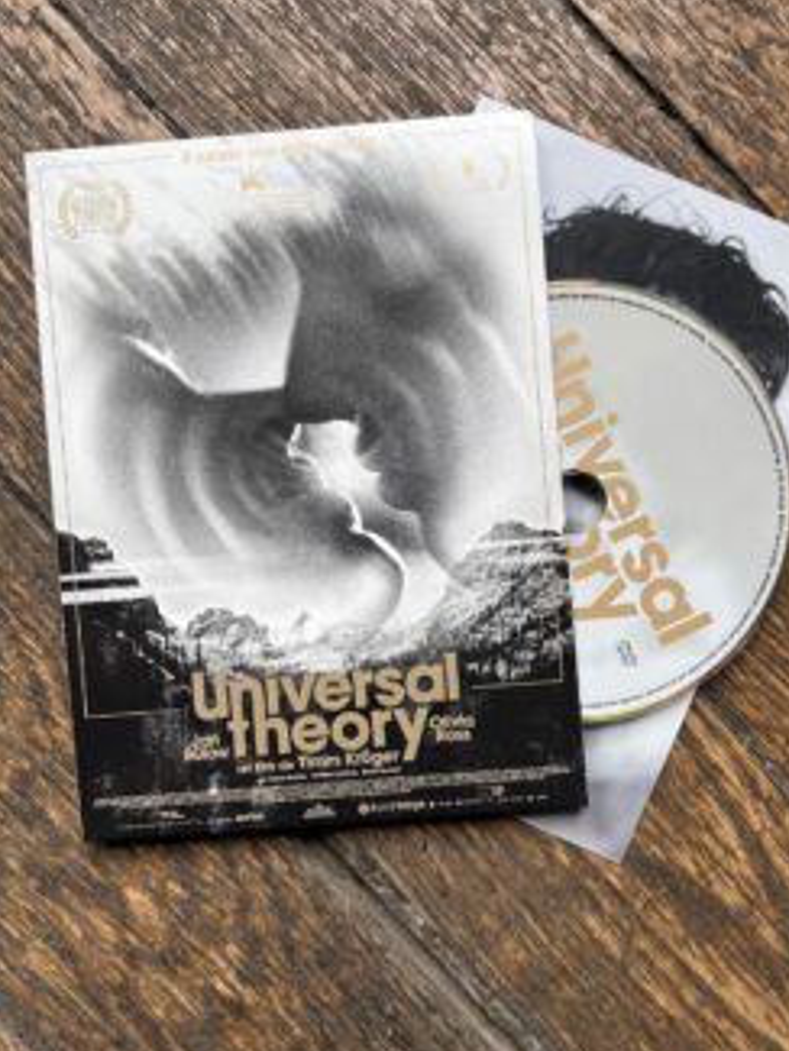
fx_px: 972
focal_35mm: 32
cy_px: 475
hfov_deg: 44.1
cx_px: 430
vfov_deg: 56.7
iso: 40
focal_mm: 5.7
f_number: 1.5
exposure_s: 1/284
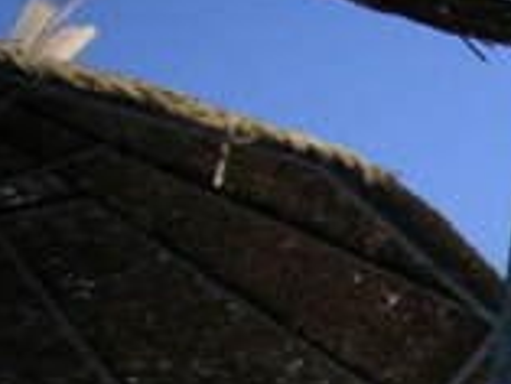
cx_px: 1266
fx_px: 2777
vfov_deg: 7.4
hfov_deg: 9.3
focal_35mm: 188
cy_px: 911
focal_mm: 6.1
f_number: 6.7
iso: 50
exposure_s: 1/180
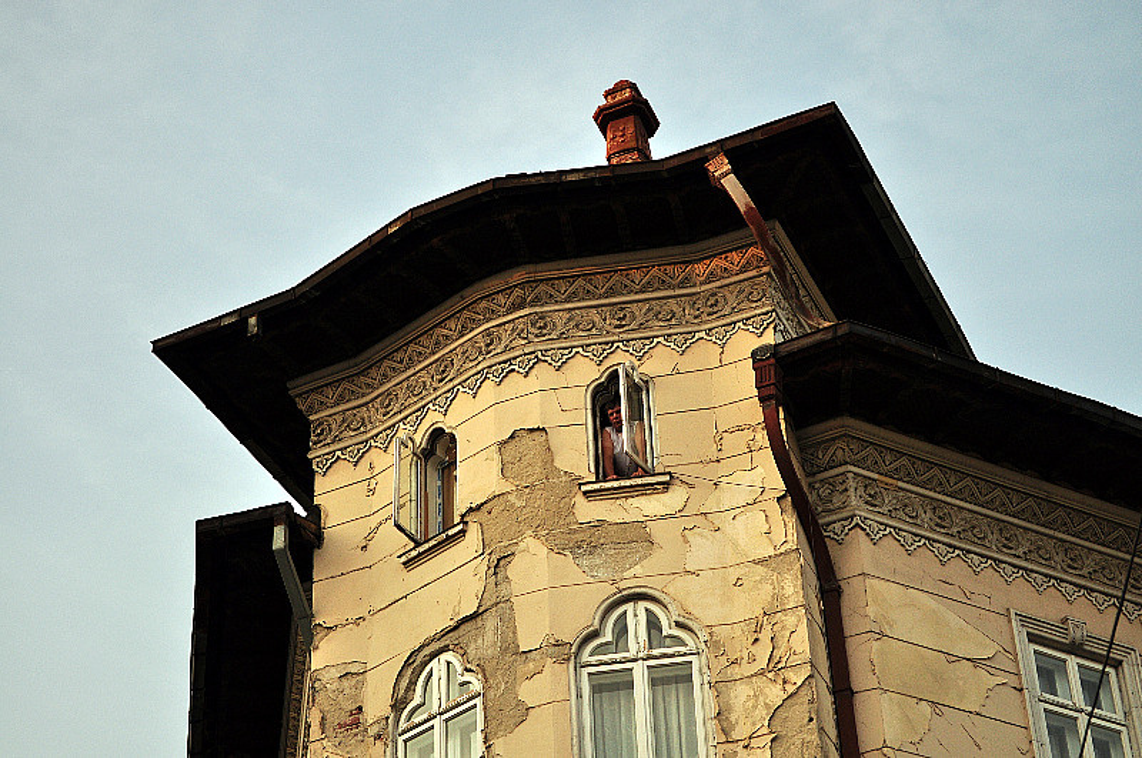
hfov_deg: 24.7
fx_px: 2613
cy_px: 379
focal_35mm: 82
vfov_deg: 16.5
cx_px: 571
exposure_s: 1/500
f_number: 5.6
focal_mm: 55
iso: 250
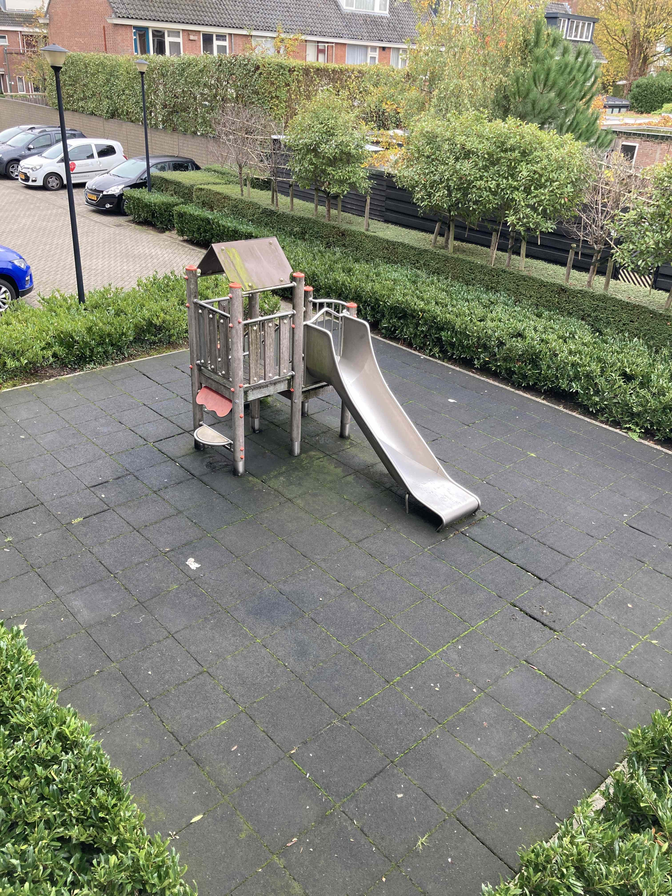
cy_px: 448
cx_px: 336
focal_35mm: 28
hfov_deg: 49.7
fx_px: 725
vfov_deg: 63.4
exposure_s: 1/60
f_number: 1.8
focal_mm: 3.99
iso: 50
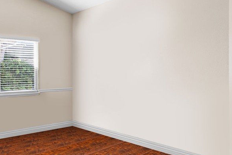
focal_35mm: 28
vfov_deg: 46.4
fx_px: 180
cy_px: 78
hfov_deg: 57.8
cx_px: 31
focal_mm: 16
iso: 200
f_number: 8
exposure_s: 1
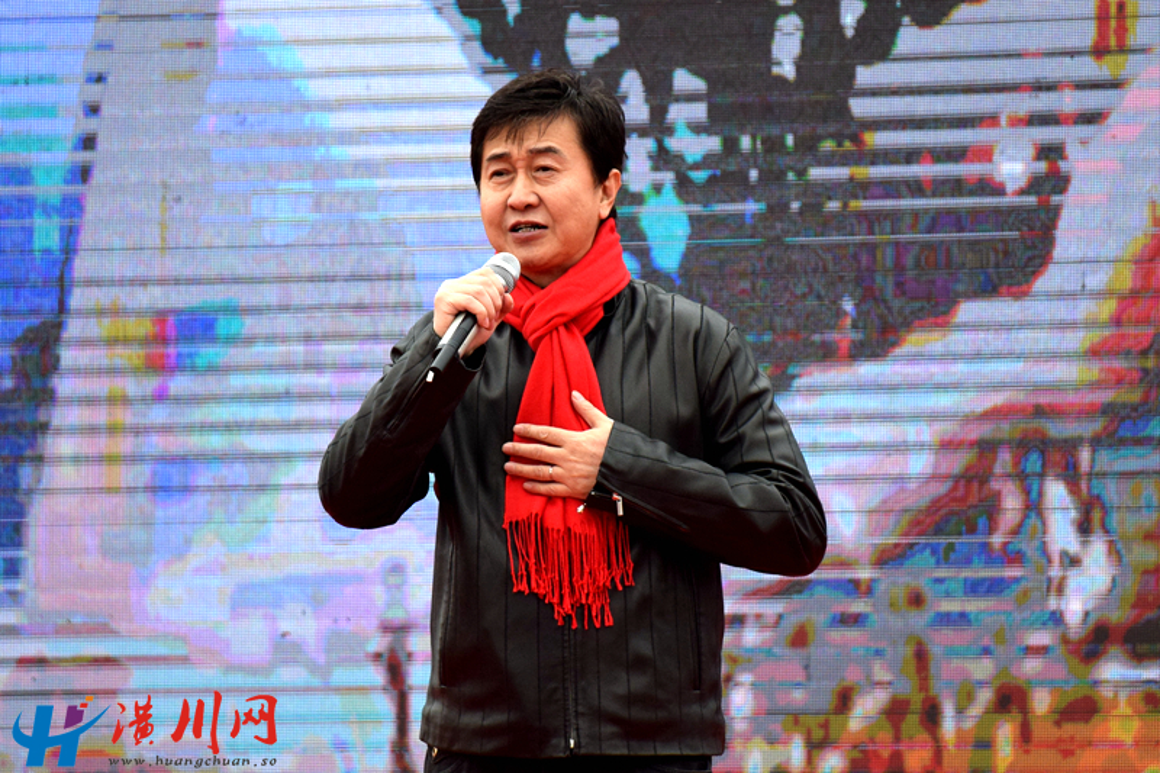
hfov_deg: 9.8
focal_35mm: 210
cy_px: 386
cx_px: 580
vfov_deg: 6.5
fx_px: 6765
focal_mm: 140
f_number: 5.6
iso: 720
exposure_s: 1/1000
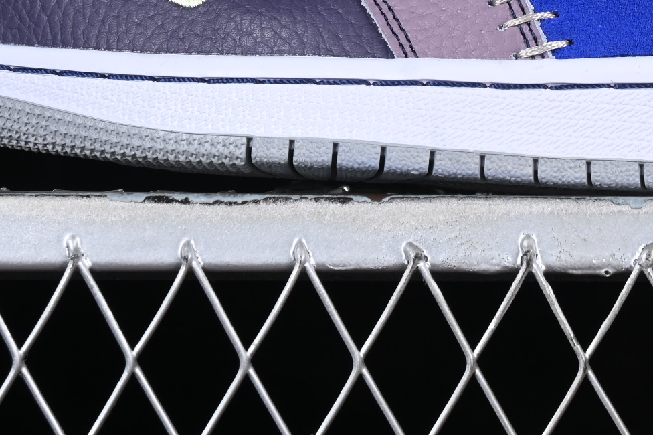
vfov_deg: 6.4
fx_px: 3880
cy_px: -167
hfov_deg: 9.6
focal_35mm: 214
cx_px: 614
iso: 160
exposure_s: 1/80
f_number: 7.1
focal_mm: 50
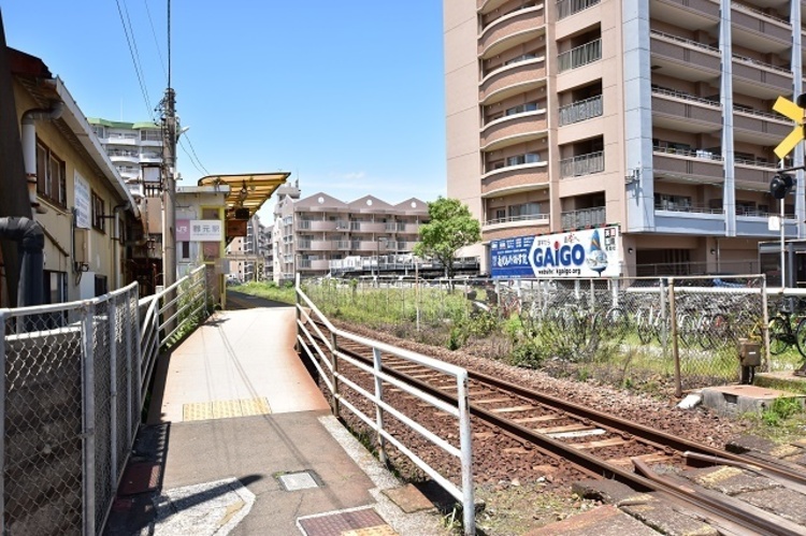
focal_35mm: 30
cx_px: 403
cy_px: 268
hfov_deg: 62.0
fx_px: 671
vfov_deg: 43.6
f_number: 4.5
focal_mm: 20
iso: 160
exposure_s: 1/800
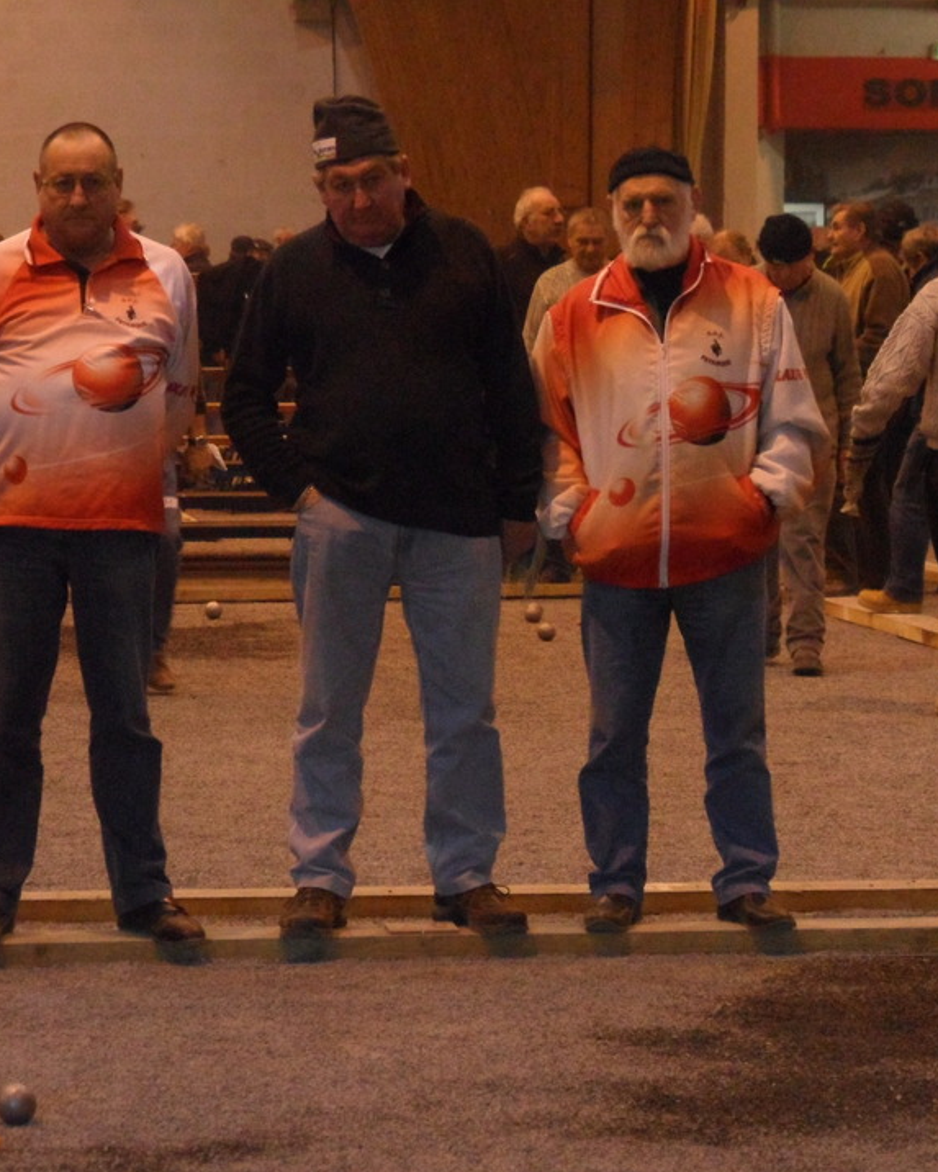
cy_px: 588
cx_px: 463
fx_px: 5447
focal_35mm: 157
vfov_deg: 12.3
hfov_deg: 9.8
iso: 640
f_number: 4.4
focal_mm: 20
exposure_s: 1/60
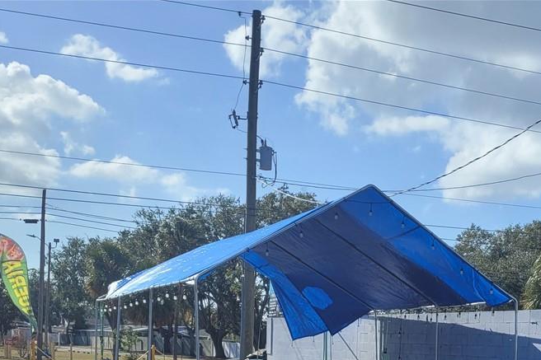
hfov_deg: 30.0
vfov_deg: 18.8
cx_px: 407
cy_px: 493
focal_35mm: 66
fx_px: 992
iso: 40
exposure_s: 1/3001
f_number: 1.8
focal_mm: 5.4
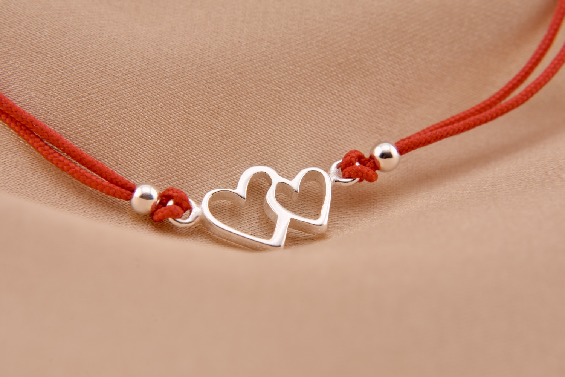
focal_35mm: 75
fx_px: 1177
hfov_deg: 27.0
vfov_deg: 18.2
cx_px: 282
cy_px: 188
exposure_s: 1/160
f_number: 14
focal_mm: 50
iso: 360
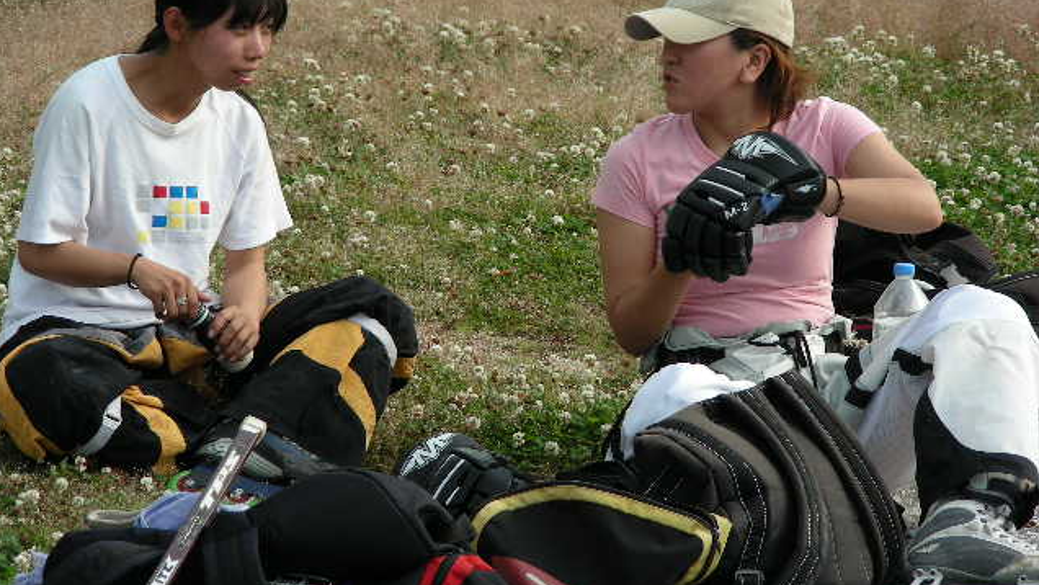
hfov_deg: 10.0
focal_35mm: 215
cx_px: 518
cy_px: 279
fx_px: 5924
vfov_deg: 5.7
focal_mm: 32.7
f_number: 3.5
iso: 50
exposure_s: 1/211
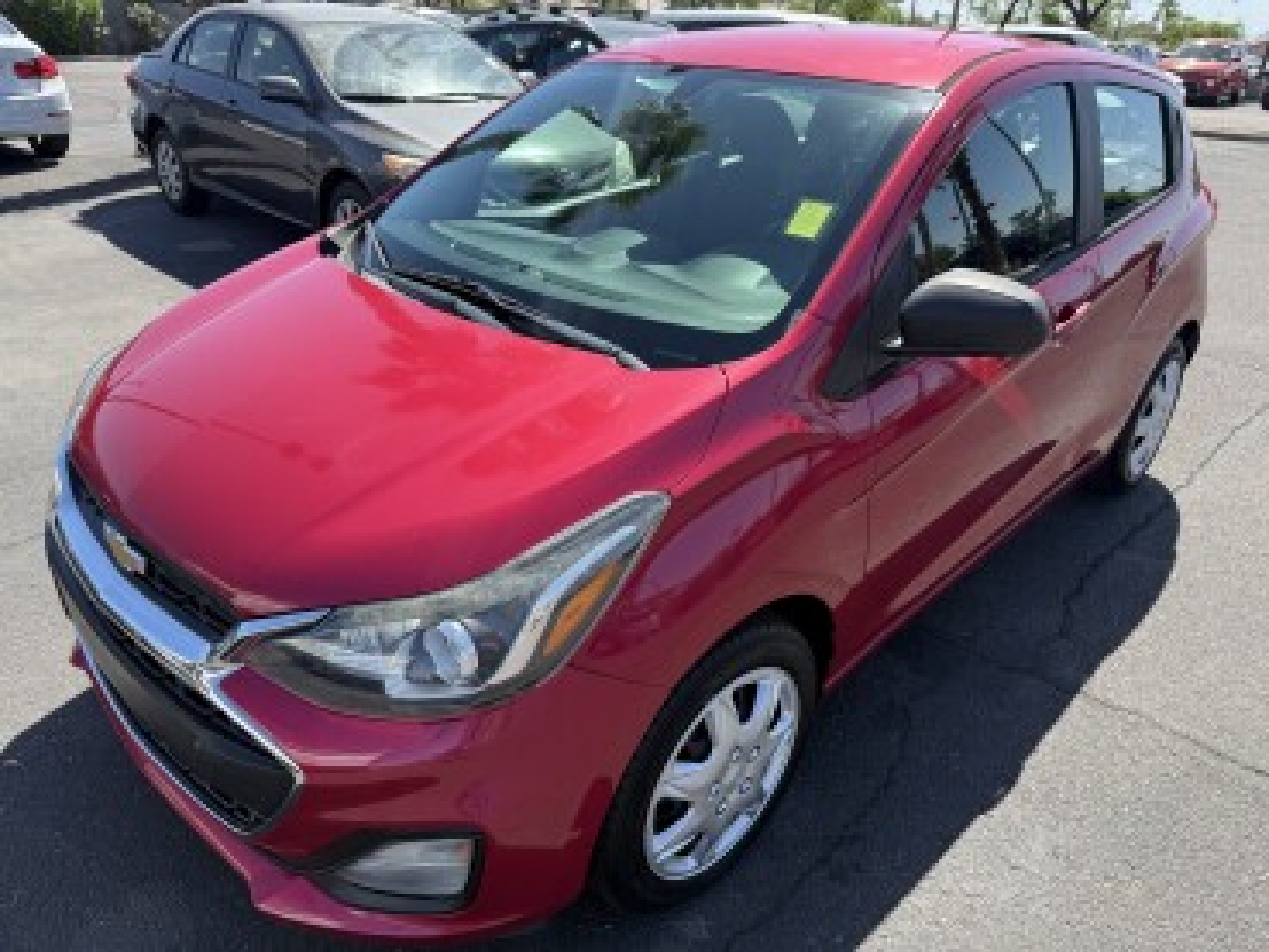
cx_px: 634
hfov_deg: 71.6
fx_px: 880
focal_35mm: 24
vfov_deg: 56.8
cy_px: 476
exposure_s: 1/1437
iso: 80
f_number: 1.78
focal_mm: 6.76
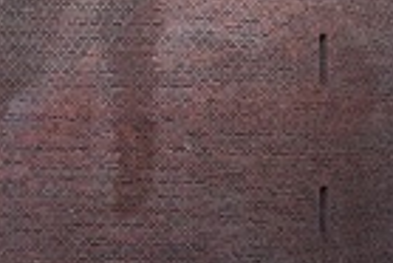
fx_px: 1060
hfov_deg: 20.6
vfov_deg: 14.0
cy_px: 42
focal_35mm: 97
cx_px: 342
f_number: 4
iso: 200
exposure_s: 1/160
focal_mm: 18
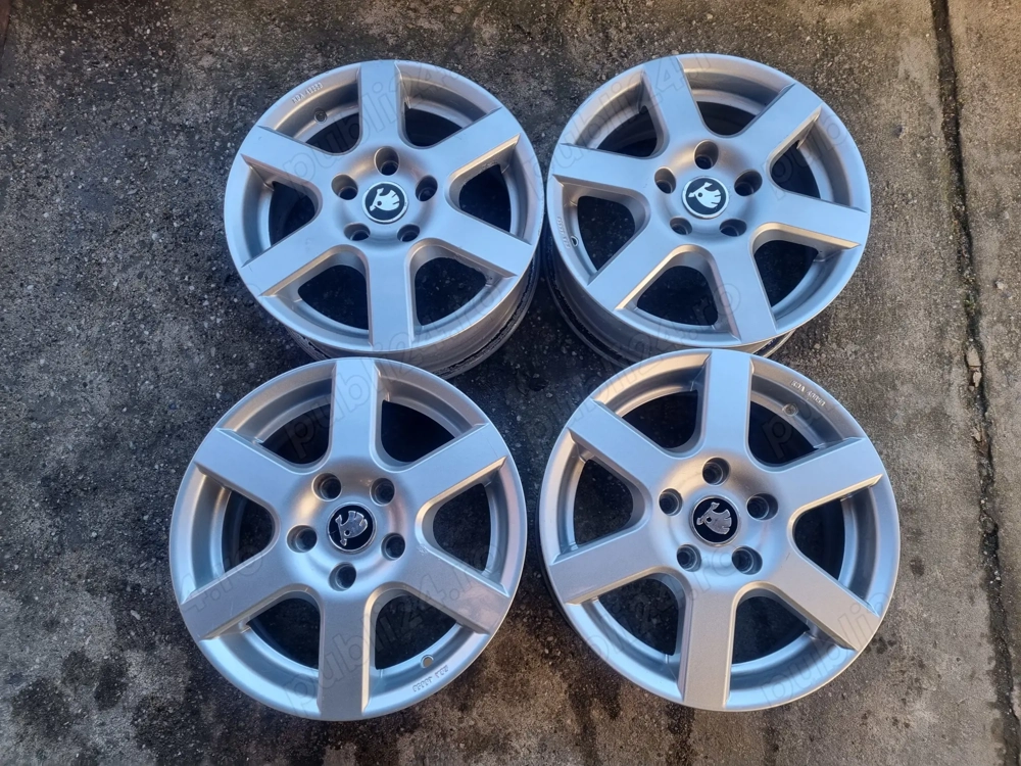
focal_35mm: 26
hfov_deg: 67.3
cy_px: 383
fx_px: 767
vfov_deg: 53.1
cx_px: 510
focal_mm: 5.4
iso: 50
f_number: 1.8
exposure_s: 1/164
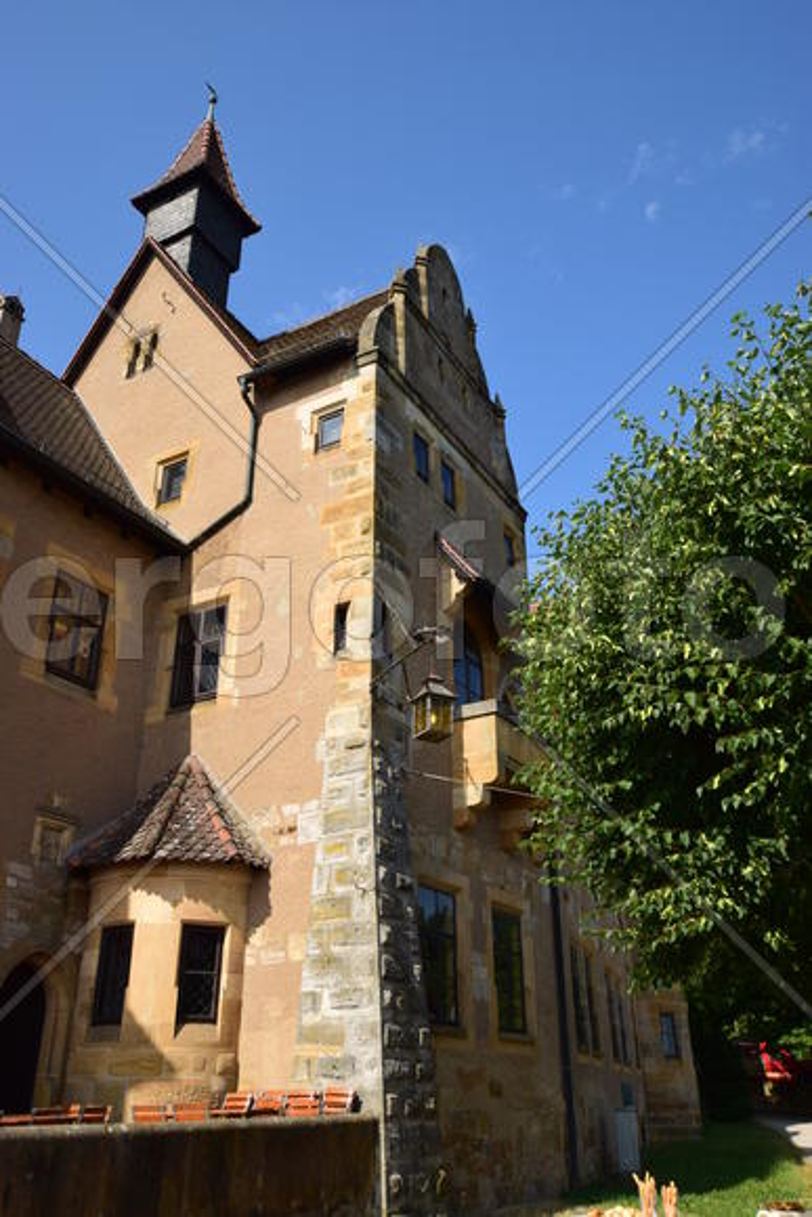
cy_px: 608
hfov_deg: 43.6
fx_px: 1014
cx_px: 406
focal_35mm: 30
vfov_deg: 61.9
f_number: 10
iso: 100
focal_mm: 20
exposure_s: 1/125
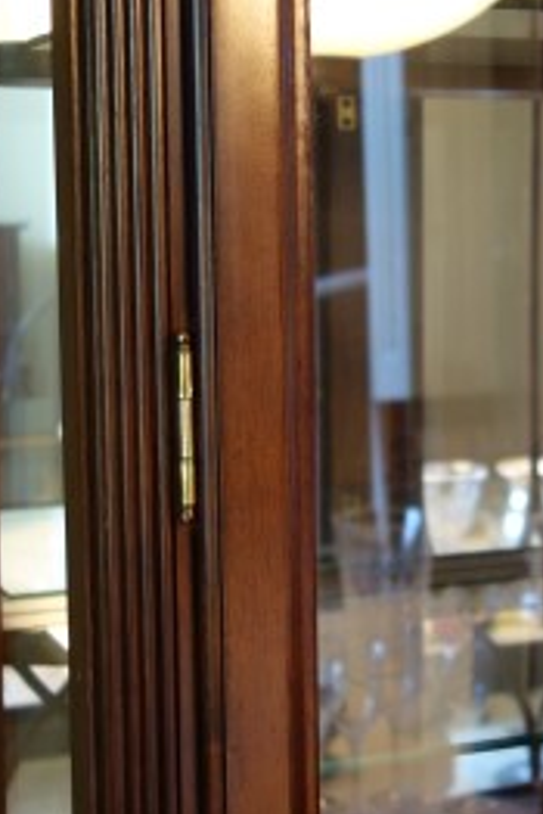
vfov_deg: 24.7
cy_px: 385
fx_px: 1853
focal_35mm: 82
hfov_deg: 16.4
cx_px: 524
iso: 320
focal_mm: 10.4
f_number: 1.8
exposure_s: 1/30
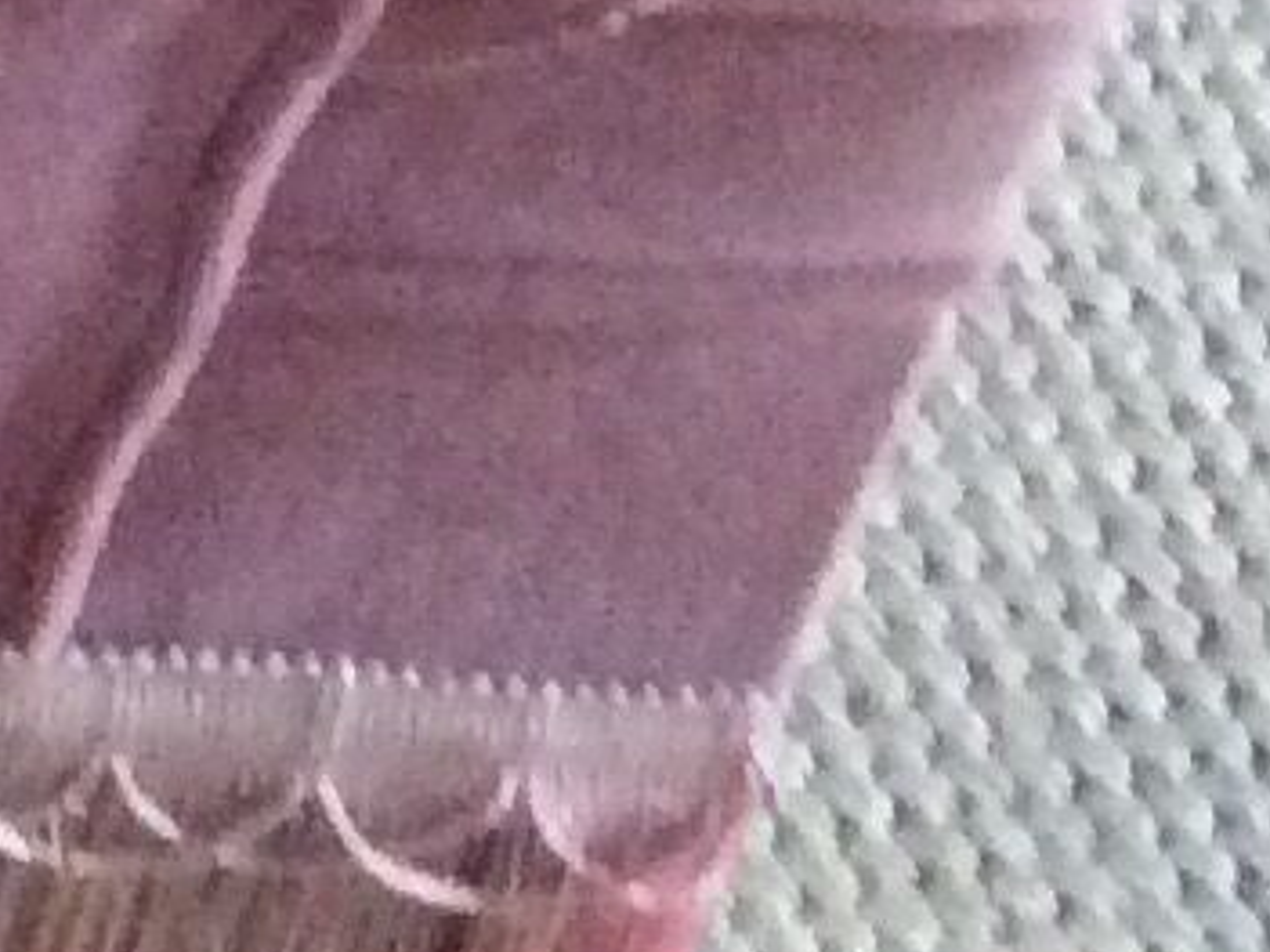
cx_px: -2059
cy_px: -2382
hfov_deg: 7.7
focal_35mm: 236
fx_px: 8655
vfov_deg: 5.7
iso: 250
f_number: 2.4
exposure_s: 1/20
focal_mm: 3.3
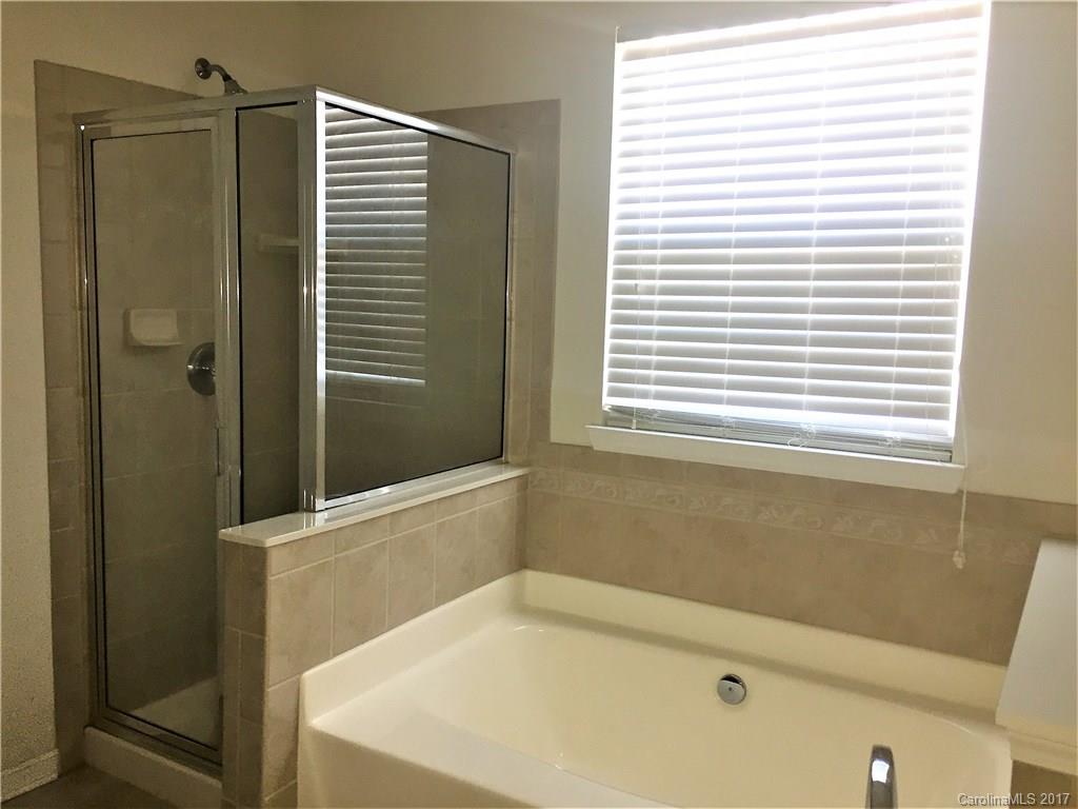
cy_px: 404
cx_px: 539
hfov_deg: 61.7
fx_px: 903
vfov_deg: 48.2
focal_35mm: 29
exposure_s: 1/30
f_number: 2.2
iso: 125
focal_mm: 4.15
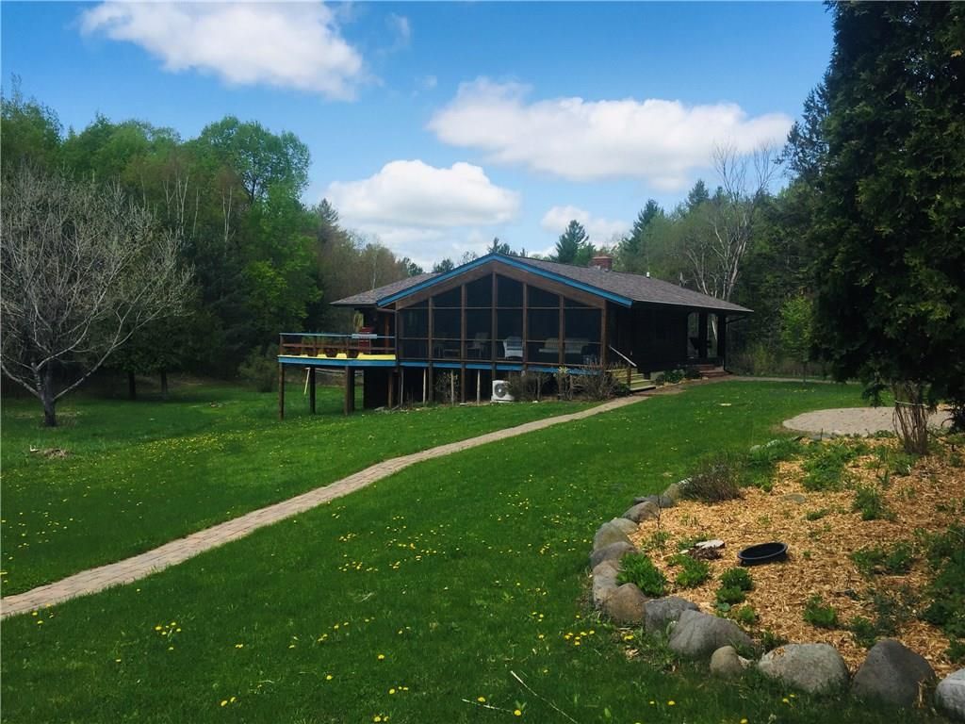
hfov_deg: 61.7
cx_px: 482
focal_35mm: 29
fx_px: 808
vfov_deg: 48.2
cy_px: 362
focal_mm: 4.15
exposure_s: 1/1721
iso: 32
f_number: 2.2
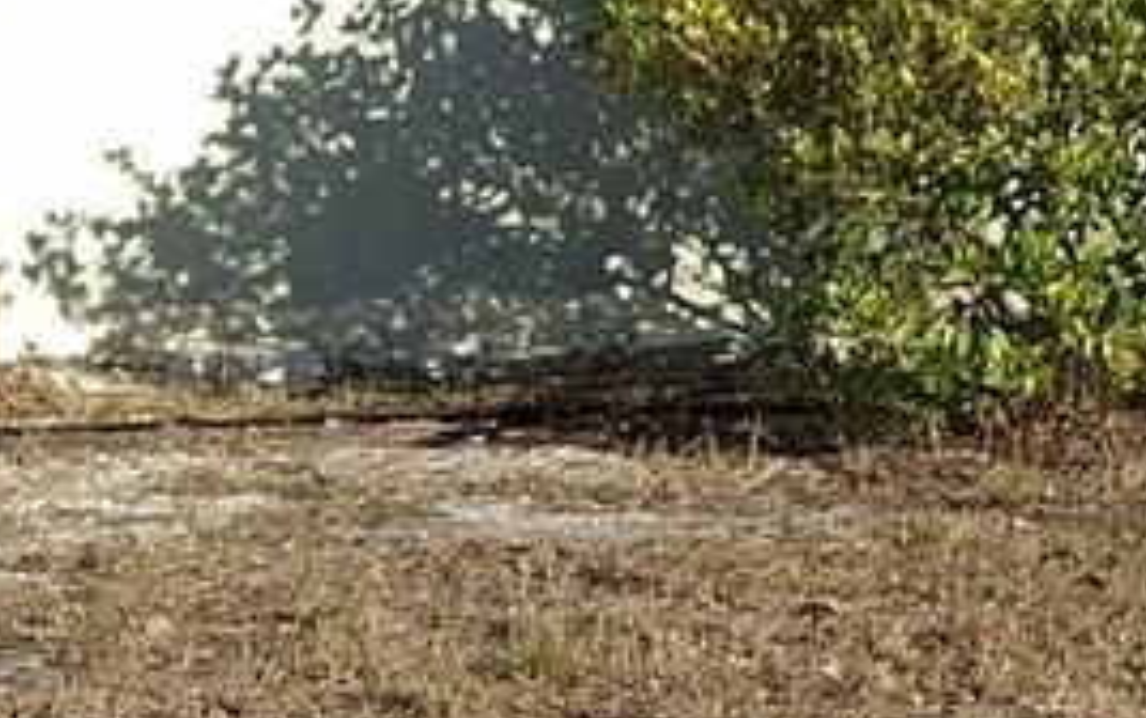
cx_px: 2138
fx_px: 4939
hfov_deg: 12.1
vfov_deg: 8.2
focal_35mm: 158
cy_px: -145
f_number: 1.8
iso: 40
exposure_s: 1/729
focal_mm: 4.69
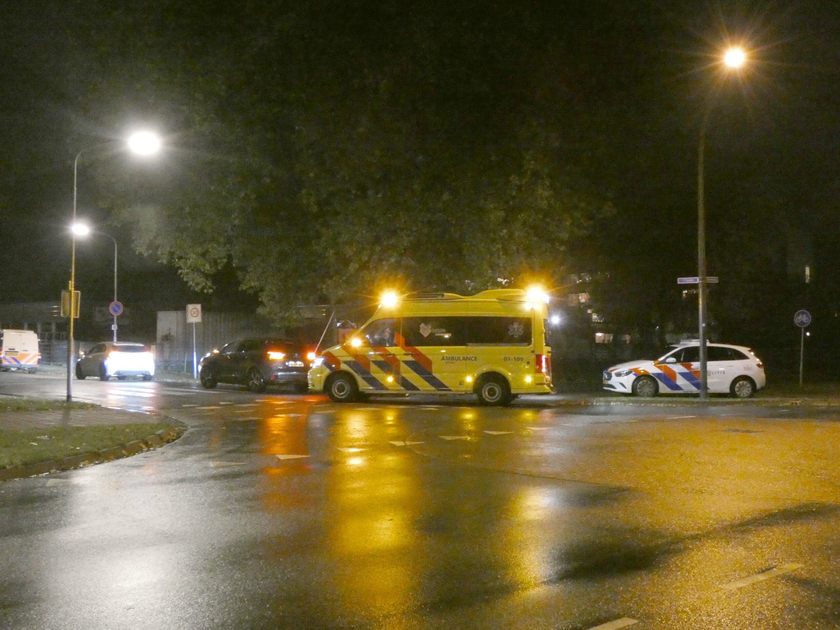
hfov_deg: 49.0
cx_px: 420
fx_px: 922
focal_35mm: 38
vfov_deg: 37.7
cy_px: 315
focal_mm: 6.8
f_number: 3.5
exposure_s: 1/10
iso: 1600
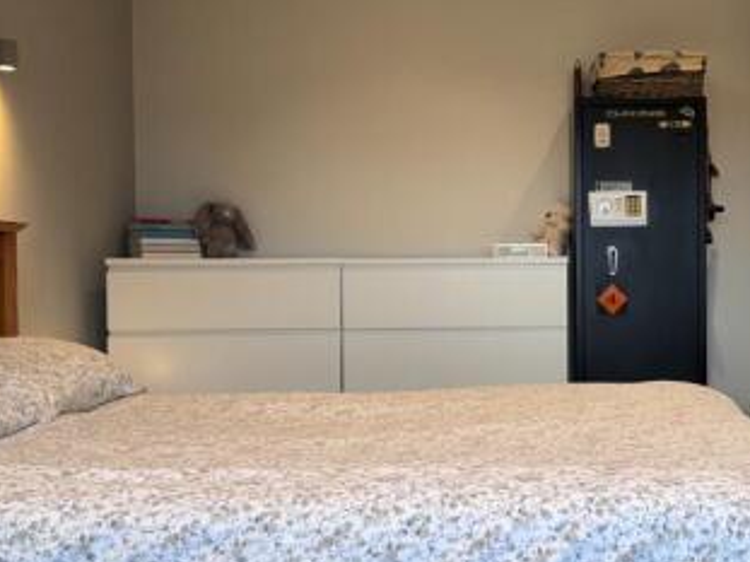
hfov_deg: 41.3
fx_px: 975
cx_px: 527
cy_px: 293
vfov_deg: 32.2
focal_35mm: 45
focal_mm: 6.76
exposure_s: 1/100
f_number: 1.78
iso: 125
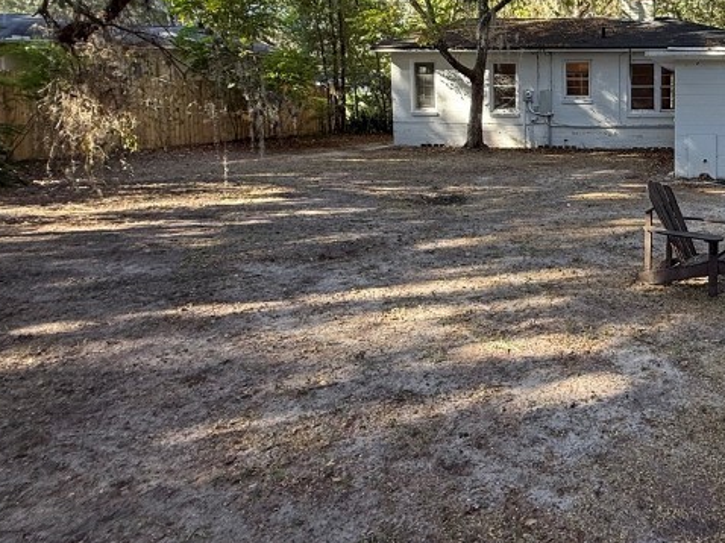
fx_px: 628
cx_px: 657
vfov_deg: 45.5
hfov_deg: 52.5
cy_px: 152
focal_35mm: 30
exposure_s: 1/117
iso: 64
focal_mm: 2.22
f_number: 2.2
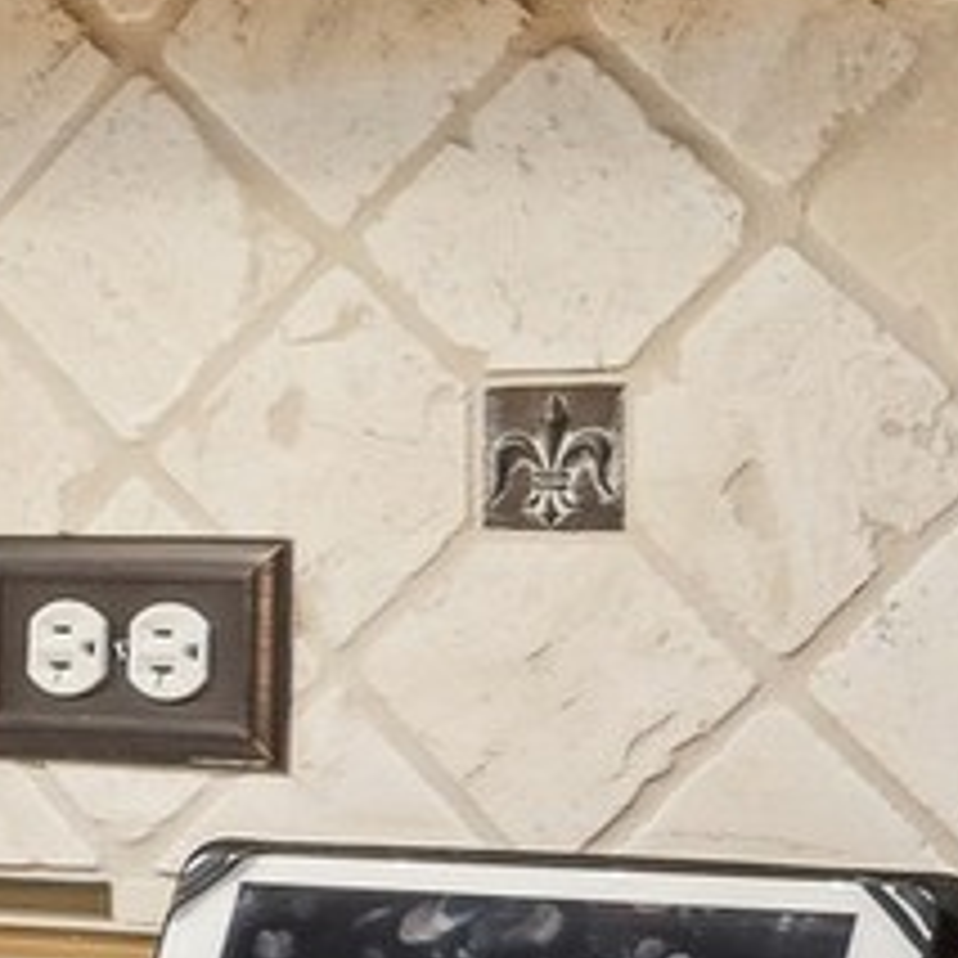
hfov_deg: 9.3
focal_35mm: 145
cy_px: 630
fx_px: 4547
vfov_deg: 12.0
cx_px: -2019
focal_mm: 15
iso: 250
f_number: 8
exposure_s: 1/5
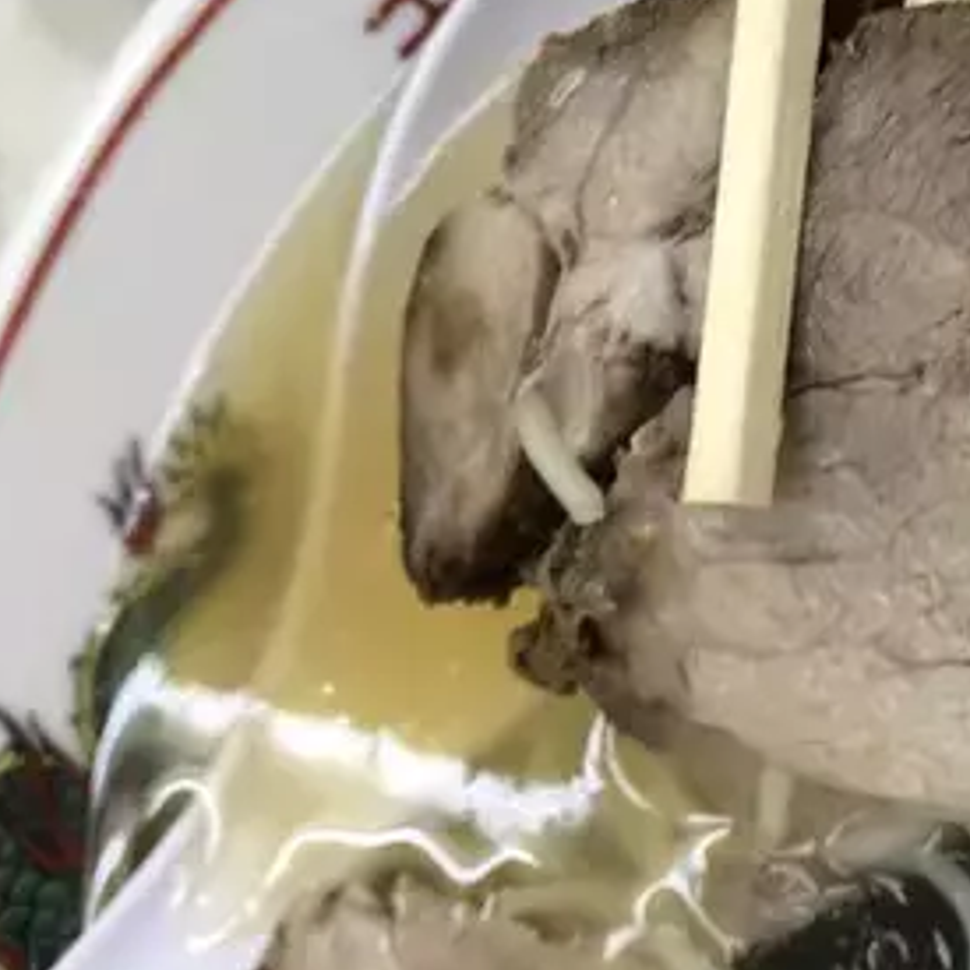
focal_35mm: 54
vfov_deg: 31.5
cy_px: 374
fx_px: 1712
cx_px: 871
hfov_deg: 30.3
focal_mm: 3.99
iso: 20
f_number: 1.8
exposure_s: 1/30
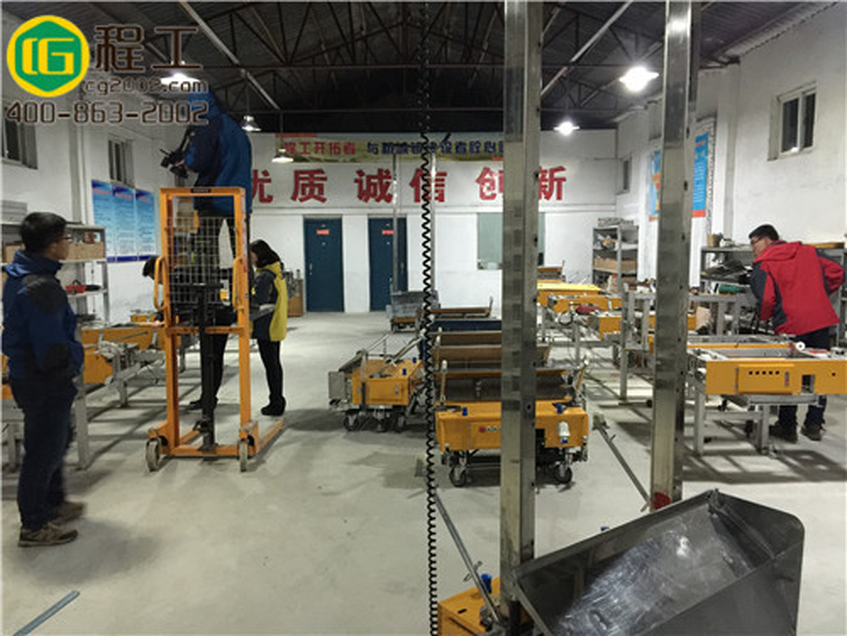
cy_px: 318
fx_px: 710
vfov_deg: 48.2
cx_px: 424
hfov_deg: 61.7
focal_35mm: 29
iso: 160
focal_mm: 4.15
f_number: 2.2
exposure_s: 1/8
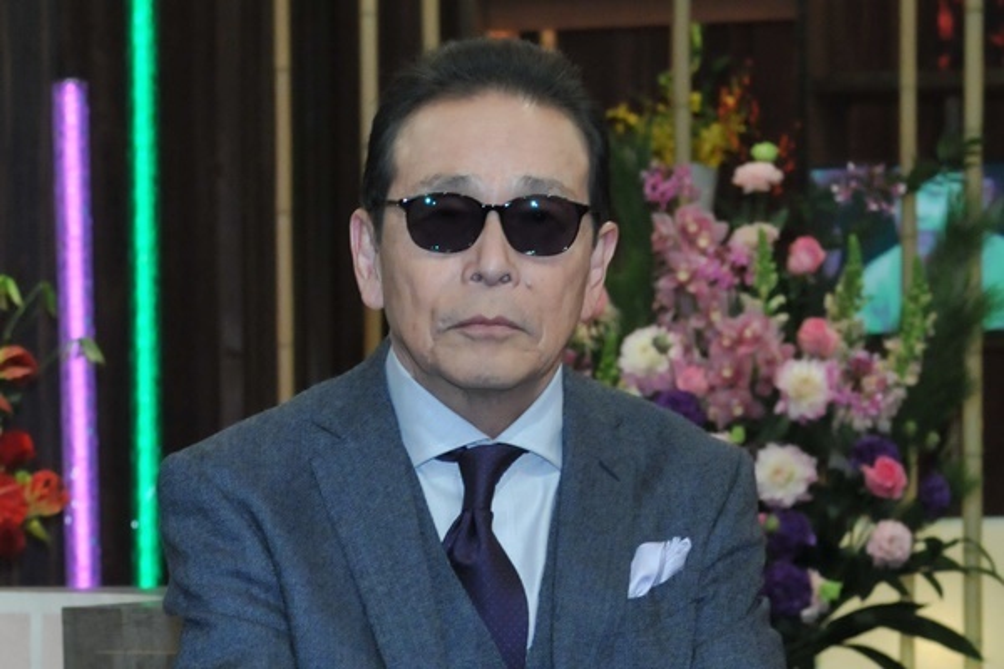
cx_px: 502
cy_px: 334
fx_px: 2510
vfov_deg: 15.2
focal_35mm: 90
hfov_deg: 22.6
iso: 1000
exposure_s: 1/200
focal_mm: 60
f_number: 6.3
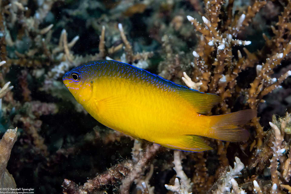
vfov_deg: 15.2
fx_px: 727
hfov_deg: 22.6
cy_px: 97
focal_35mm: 90
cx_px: 146
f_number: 16
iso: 640
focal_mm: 90
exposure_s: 1/200
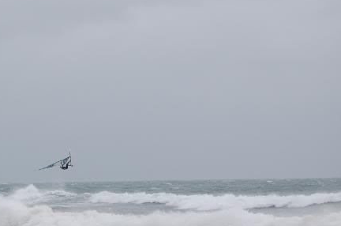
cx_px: 77
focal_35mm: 153
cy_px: 173
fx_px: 1445
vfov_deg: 8.9
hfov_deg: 13.4
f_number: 7.1
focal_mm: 55
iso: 400
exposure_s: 1/1600
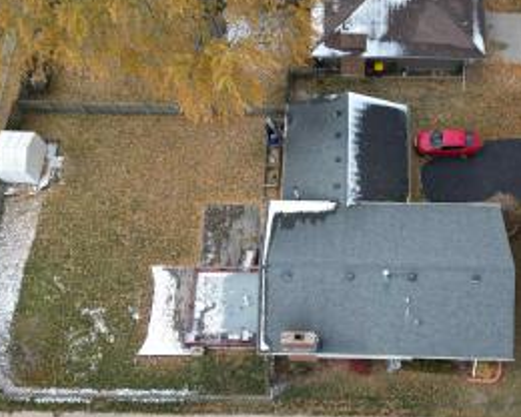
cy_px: 255
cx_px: 339
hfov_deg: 49.6
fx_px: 555
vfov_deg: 40.9
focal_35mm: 36
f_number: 1.7
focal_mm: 6.72
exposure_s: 1/725
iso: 110
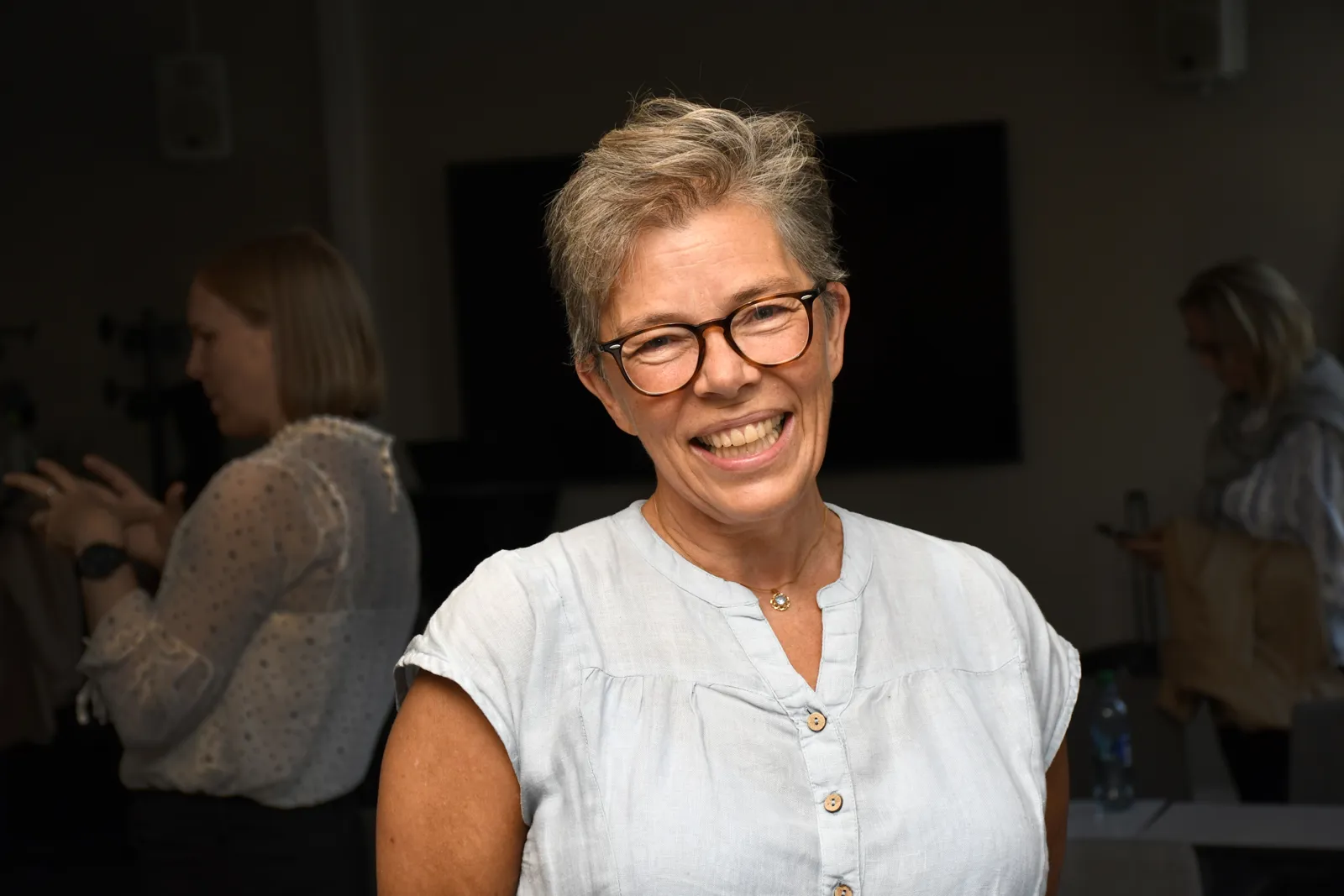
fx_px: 3136
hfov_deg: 24.2
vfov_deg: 16.3
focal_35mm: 84
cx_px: 672
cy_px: 448
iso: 200
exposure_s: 1/160
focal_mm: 56
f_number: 6.3
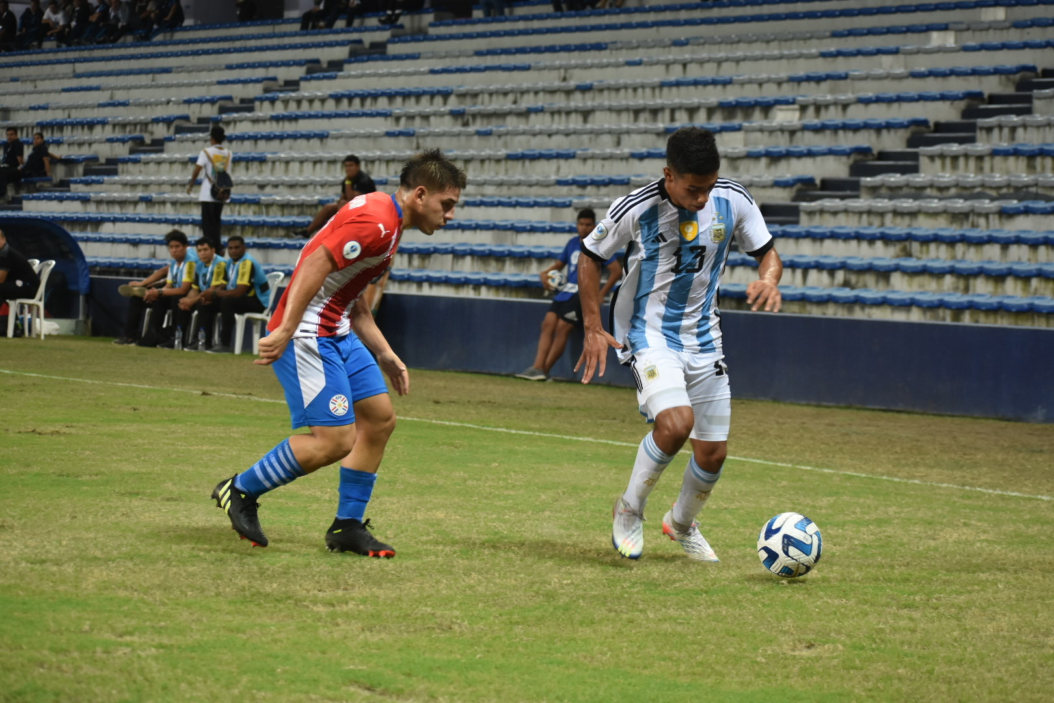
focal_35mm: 117
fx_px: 3425
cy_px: 352
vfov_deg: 11.7
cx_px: 527
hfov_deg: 17.5
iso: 900
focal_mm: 78
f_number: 4.8
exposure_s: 1/250
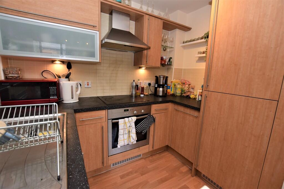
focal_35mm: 15
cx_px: 142
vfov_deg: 77.3
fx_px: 118
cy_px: 94
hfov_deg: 100.4
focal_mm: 10
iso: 500
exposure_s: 1/60
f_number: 5
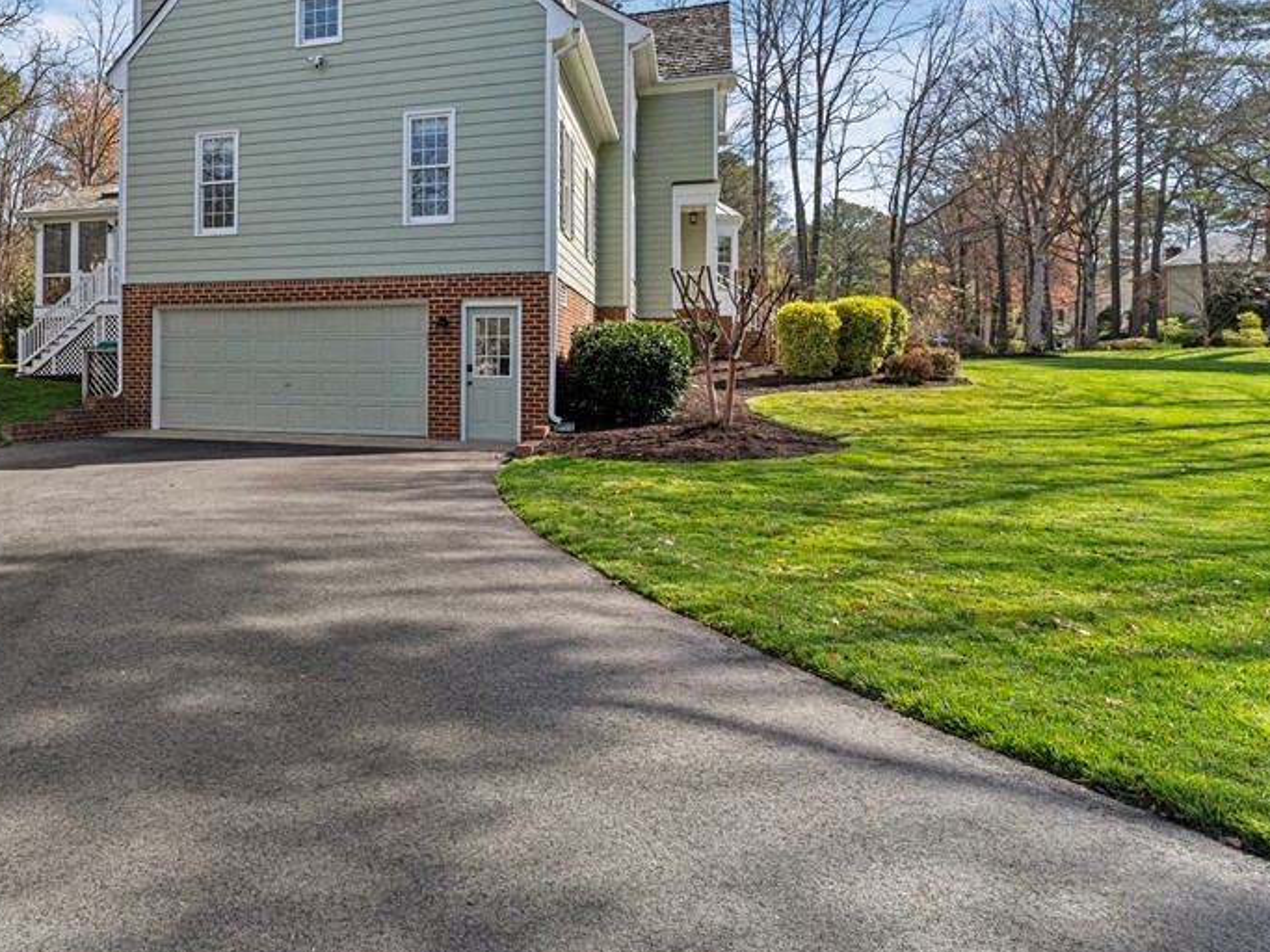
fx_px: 954
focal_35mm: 26
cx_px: 299
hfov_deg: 62.9
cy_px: 344
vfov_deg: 52.4
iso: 320
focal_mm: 17
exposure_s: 1/250
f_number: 8
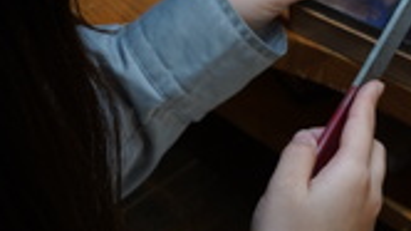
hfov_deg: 32.5
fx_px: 577
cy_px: 43
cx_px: 490
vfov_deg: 22.2
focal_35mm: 53
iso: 640
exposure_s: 1/60
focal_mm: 21
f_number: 2
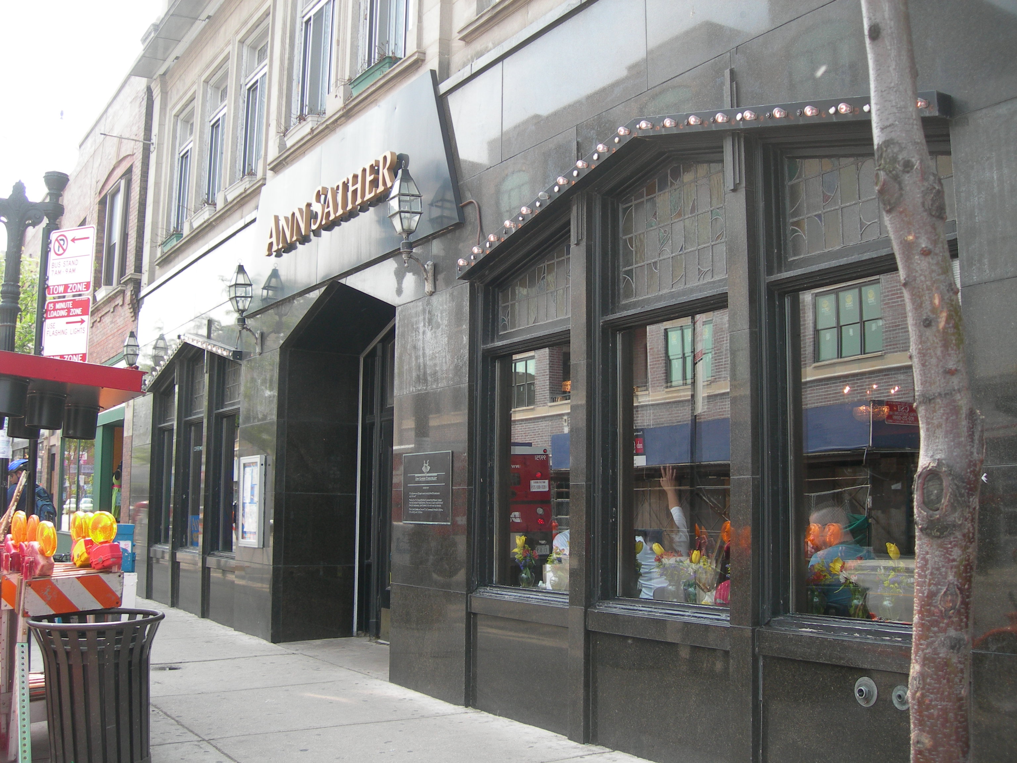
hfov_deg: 49.0
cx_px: 508
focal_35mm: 38
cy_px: 382
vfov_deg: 37.7
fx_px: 1116
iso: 50
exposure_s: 1/193
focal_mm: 7.8
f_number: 2.8
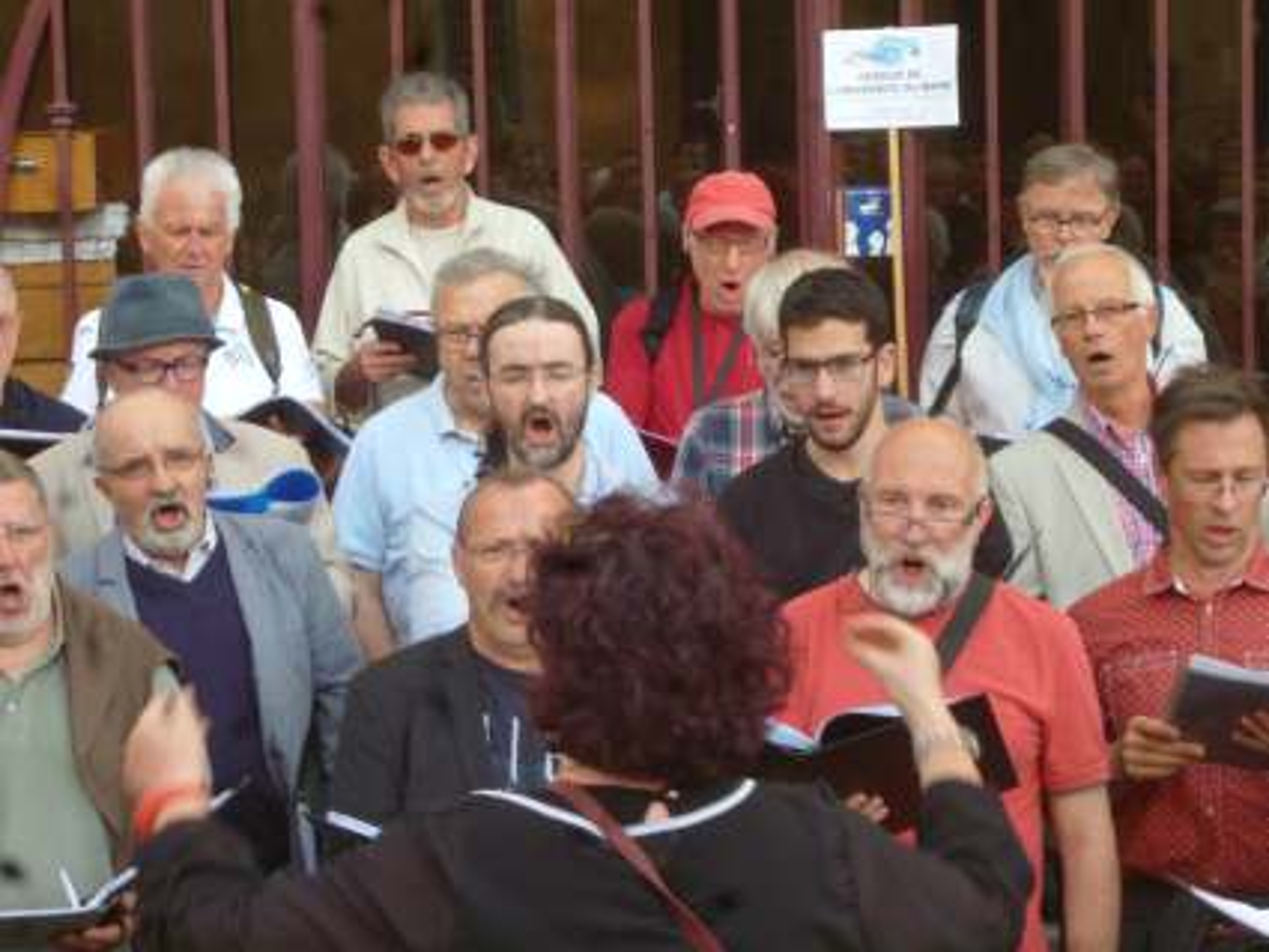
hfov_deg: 17.6
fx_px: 4107
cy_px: 476
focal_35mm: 112
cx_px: 634
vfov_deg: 13.2
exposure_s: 1/80
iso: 400
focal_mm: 20
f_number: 6.5
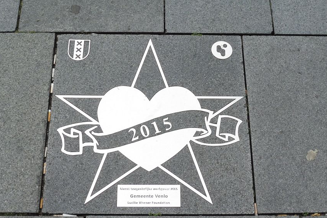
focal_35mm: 59
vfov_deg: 23.0
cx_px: 165
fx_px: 536
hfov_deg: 33.9
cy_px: 104
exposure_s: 1/400
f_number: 5
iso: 100
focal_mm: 8.5
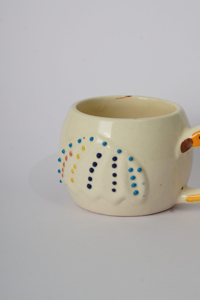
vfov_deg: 18.1
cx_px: 119
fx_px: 942
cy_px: 100
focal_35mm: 113
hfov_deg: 12.1
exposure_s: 1/160
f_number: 9
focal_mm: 70
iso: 100
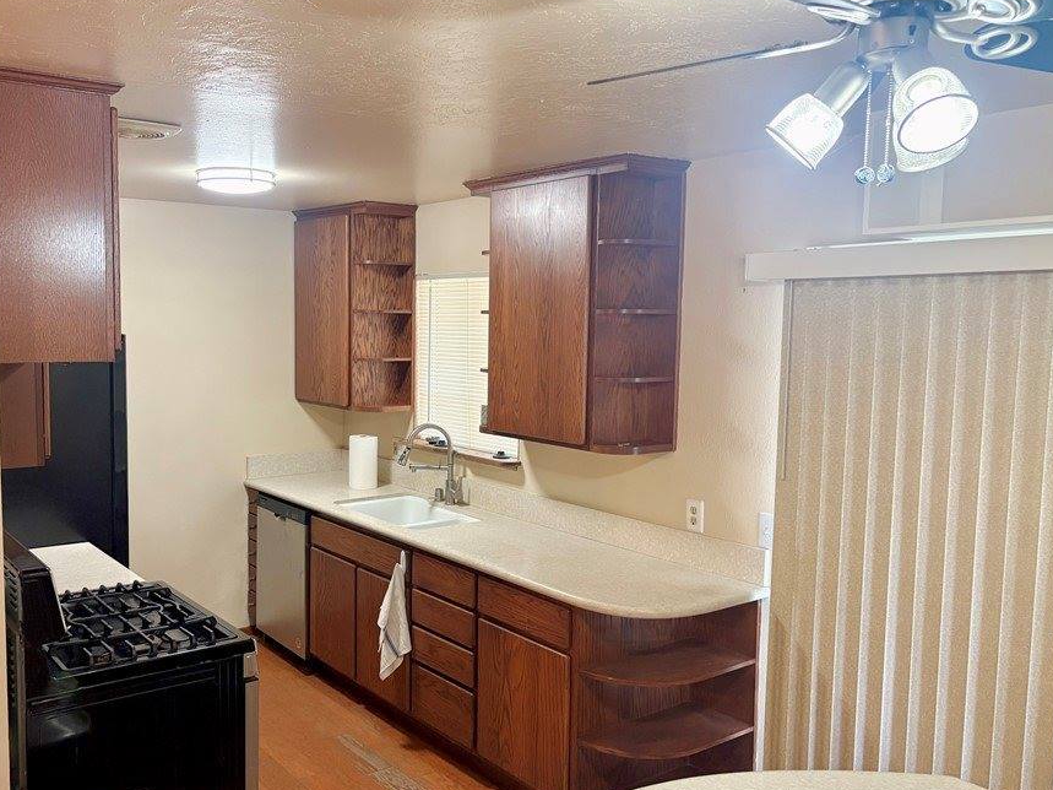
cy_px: 394
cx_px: 440
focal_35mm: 31
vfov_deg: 45.4
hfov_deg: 58.0
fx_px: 943
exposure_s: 1/60
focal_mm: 5.96
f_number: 1.6
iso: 250
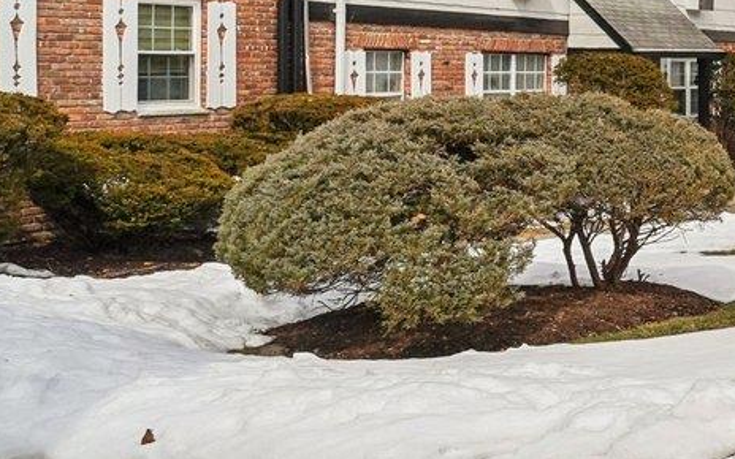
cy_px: 51
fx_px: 1262
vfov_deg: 20.2
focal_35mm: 63
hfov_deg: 21.5
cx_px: 1312
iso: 400
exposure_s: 1/1600
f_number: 8
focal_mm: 14
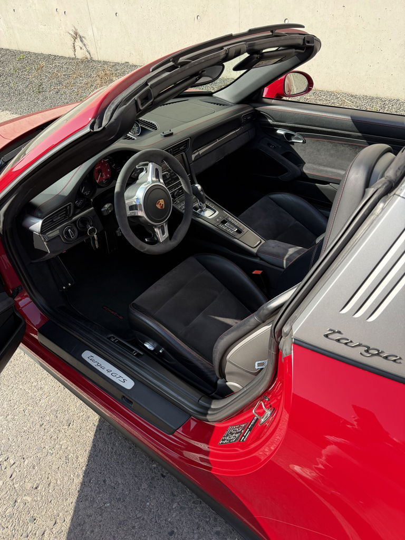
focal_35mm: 24
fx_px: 374
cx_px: 202
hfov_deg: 56.8
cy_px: 270
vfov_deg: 71.6
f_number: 1.78
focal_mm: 6.76
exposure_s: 1/1337
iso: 100
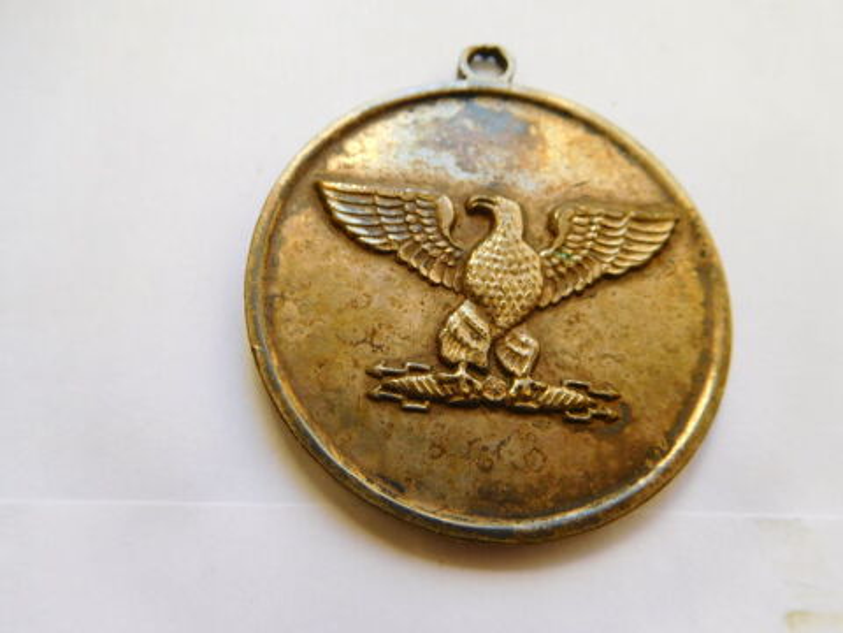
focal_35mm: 25
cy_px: 316
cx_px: 422
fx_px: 609
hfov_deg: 69.4
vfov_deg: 54.9
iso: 125
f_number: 3.4
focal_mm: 4.5
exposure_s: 1/50
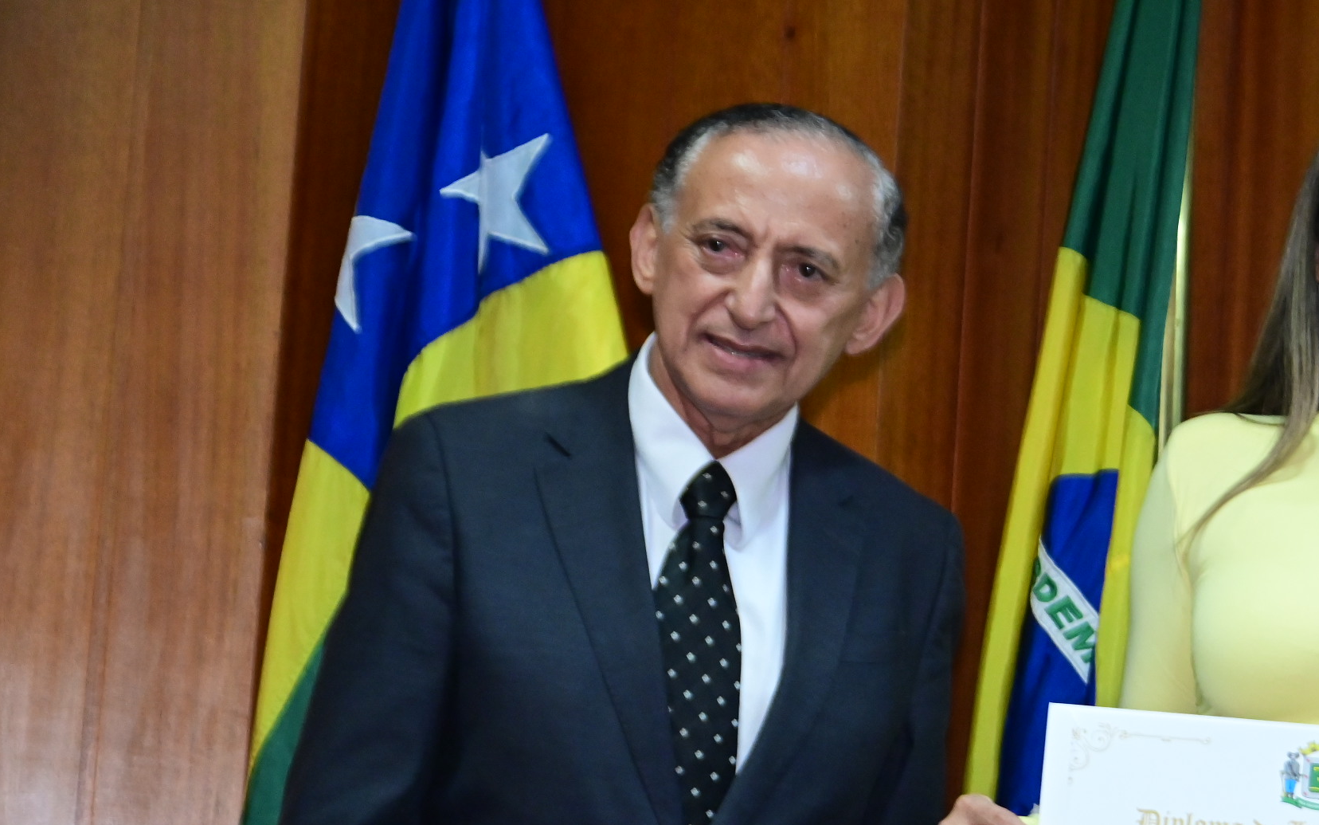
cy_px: 740
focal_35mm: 121
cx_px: 1150
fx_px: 4350
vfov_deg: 10.8
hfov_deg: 17.0
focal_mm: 65
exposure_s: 1/250
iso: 5000
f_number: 5.6
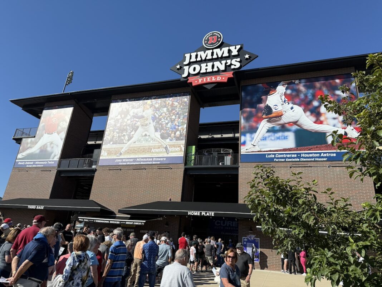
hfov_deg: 71.6
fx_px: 265
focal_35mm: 24
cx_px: 191
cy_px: 144
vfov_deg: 56.8
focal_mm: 6.76
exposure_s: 1/4975
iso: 80
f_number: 1.78
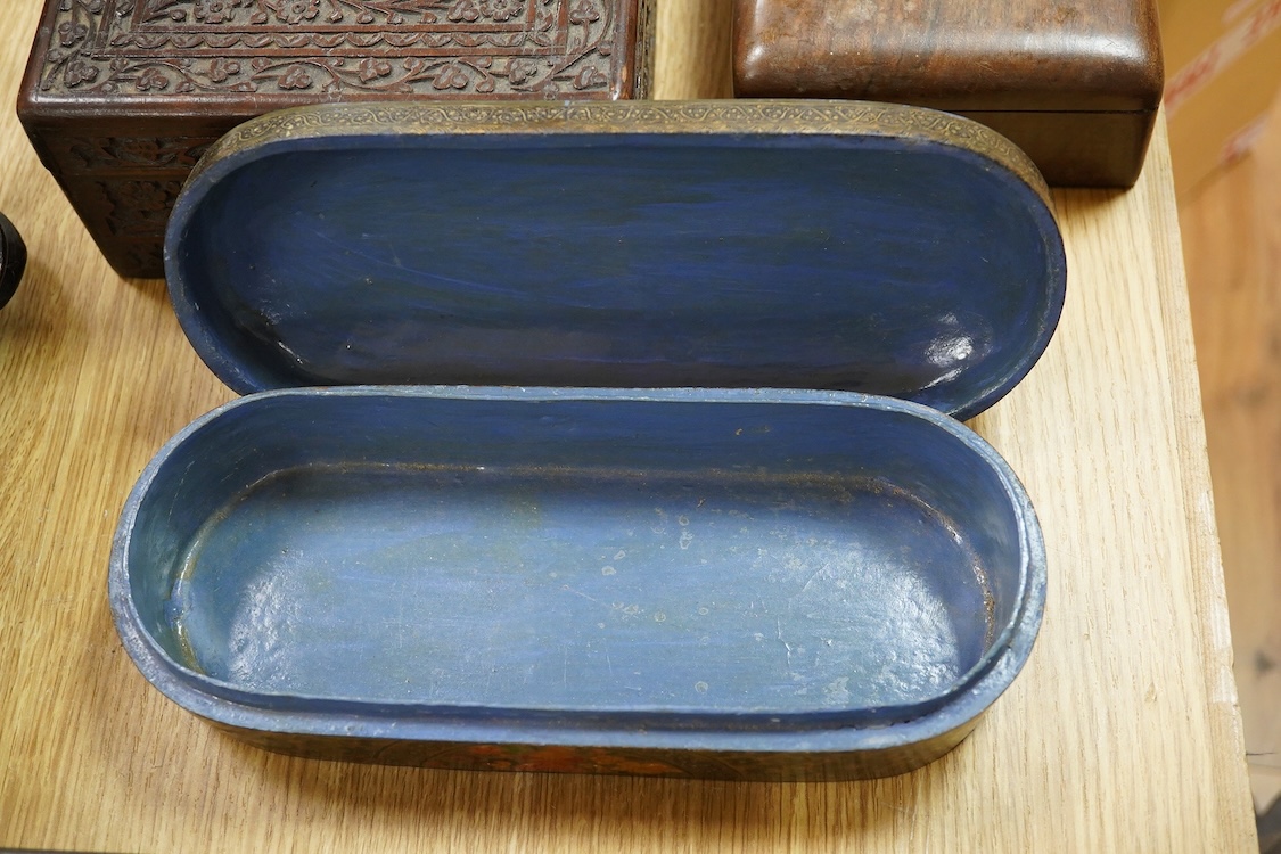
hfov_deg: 43.6
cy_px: 427
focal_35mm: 45
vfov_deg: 29.9
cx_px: 640
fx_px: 1601
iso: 2500
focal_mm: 30
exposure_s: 1/160
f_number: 7.1
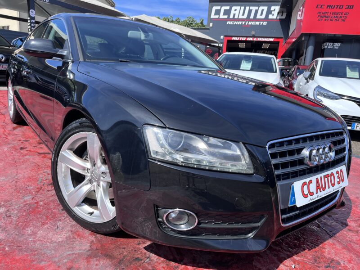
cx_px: 180
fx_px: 270
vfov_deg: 53.1
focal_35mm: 26
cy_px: 135
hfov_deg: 67.3
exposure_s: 1/1441
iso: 50
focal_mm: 5.1
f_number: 1.6
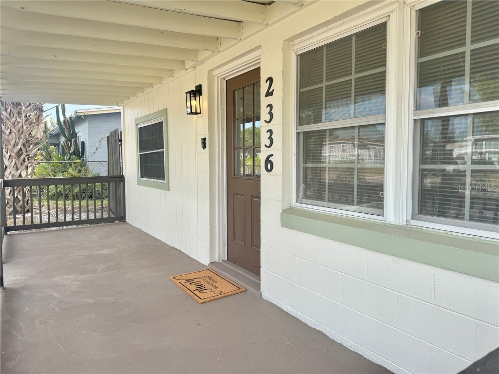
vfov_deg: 56.8
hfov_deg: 71.6
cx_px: 250
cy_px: 187
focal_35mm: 24
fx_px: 346
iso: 80
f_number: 1.78
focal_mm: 6.76
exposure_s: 1/864
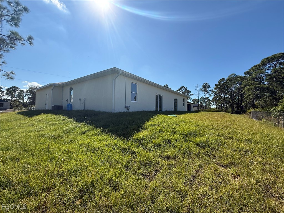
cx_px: 142
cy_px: 106
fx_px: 115
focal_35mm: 14
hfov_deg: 102.1
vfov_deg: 85.7
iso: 50
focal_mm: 2.22
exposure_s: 1/2320
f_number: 2.2
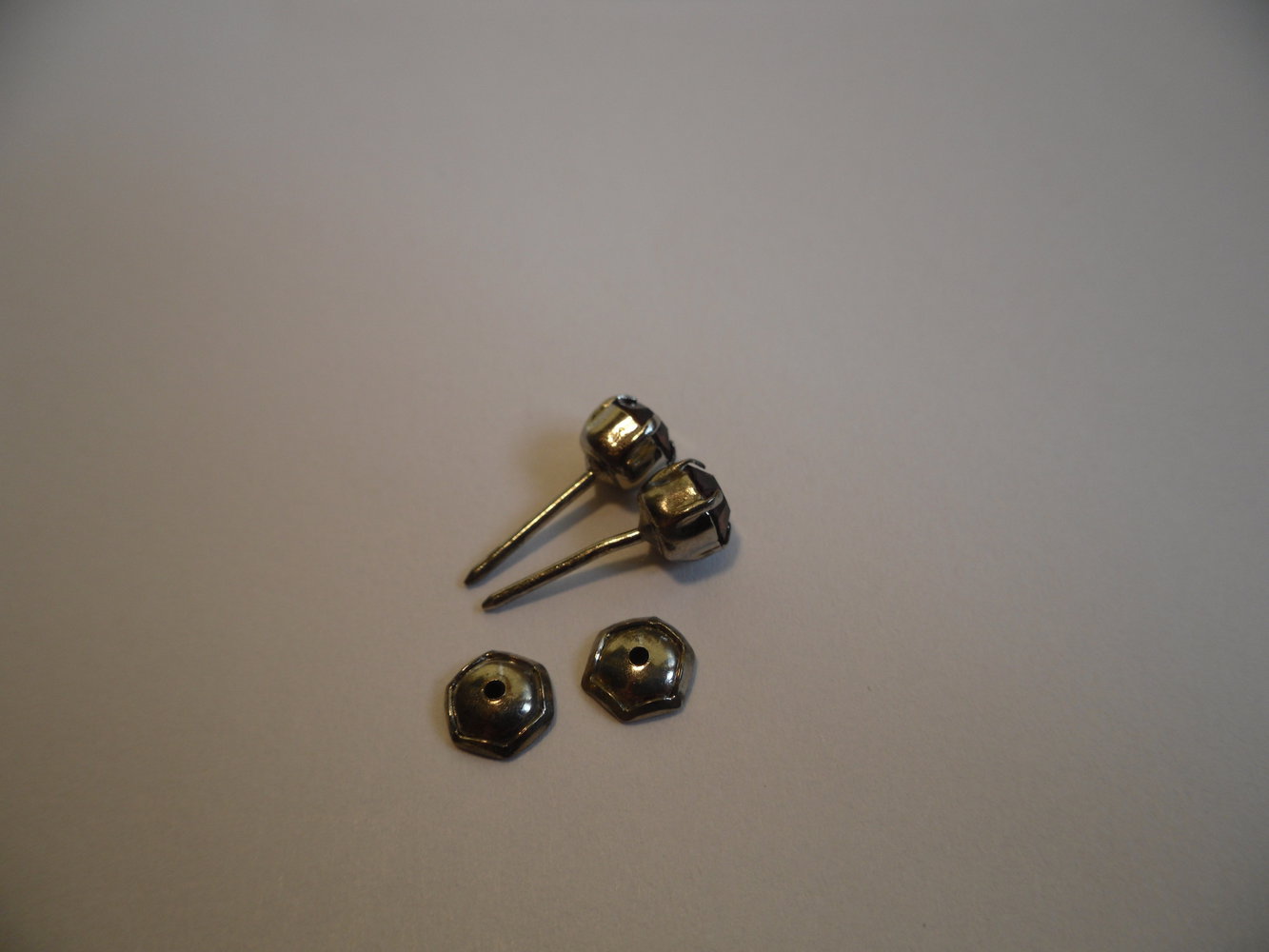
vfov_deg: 32.2
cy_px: 476
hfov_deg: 42.1
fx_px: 1650
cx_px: 634
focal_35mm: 45
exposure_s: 1/206
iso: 80
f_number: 3.5
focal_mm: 6.3
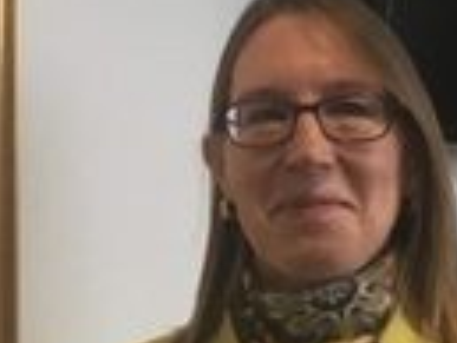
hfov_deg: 17.2
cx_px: 21
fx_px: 1480
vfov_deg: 13.2
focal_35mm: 112
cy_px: 133
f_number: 2.2
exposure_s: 1/30
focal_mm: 4.15
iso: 25
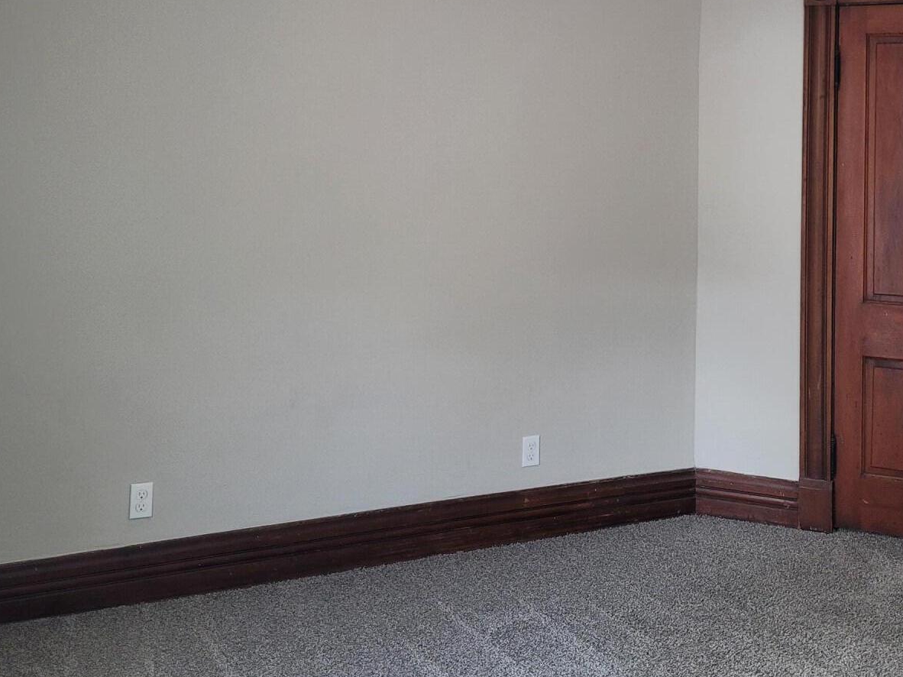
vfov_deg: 31.9
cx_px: 583
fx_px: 1148
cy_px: 123
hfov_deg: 42.5
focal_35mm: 44
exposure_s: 1/120
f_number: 1.8
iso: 160
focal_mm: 5.4
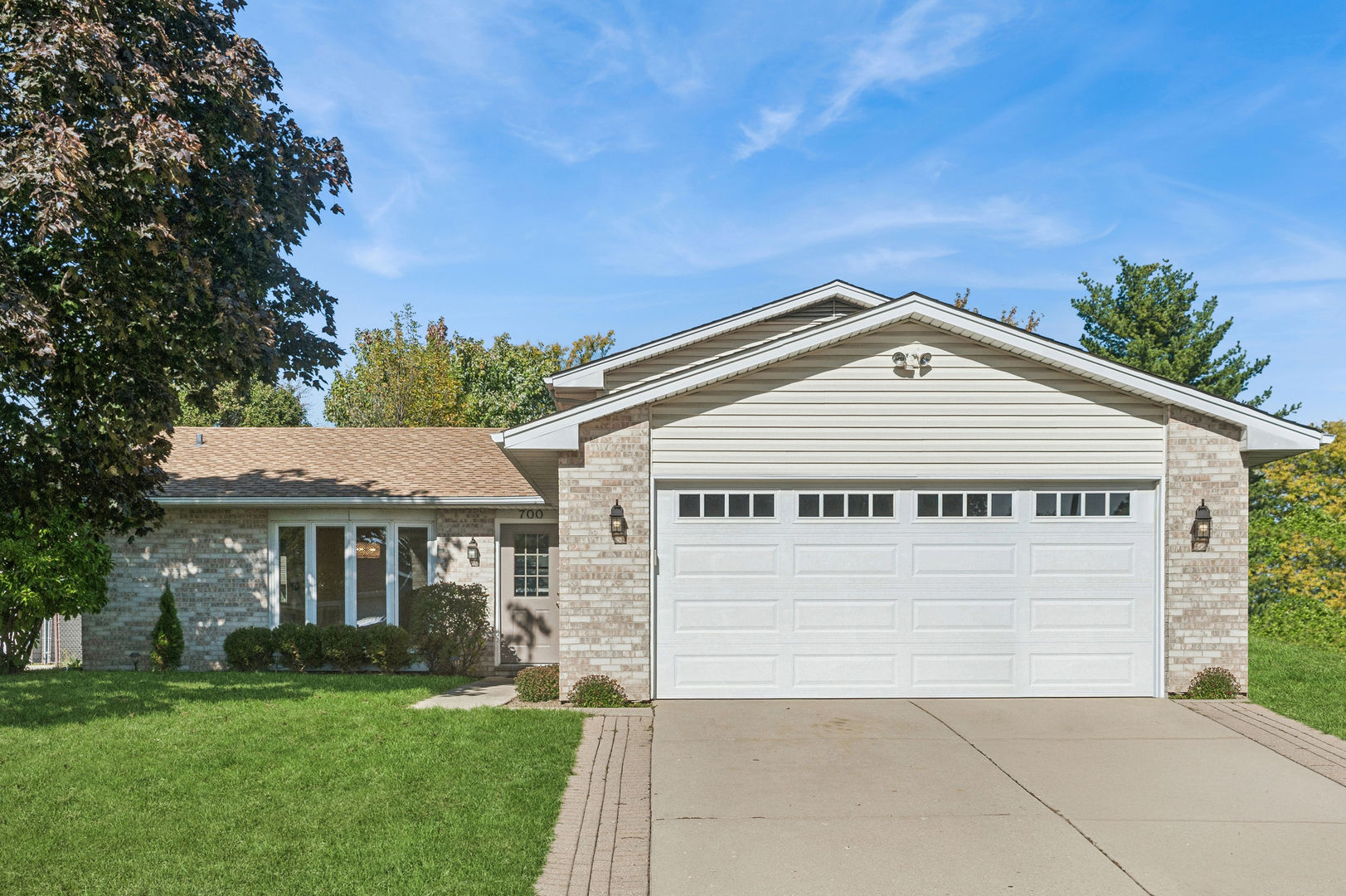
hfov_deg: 50.7
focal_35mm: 38
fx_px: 1420
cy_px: 448
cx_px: 673
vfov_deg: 35.0
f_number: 8
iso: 400
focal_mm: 38
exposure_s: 1/2000
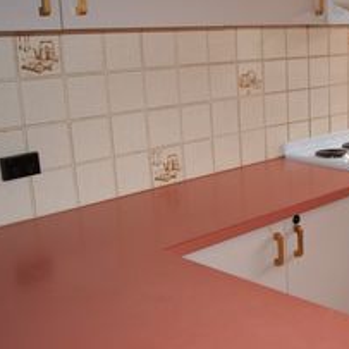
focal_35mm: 53
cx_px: 366
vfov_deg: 32.2
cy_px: 166
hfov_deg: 29.6
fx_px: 605
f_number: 5.6
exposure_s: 1/60
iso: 400
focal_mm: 18
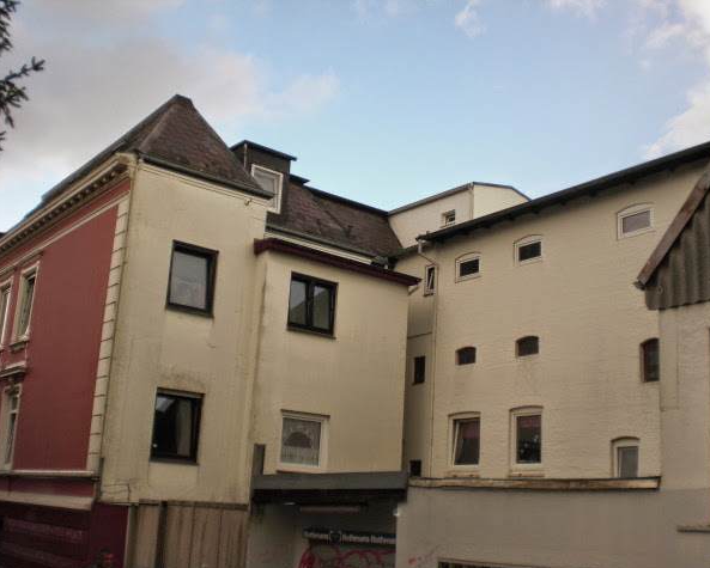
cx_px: 378
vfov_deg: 37.4
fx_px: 841
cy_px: 286
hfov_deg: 45.7
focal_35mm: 40
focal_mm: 6.3
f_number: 3.1
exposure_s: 1/400
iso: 64
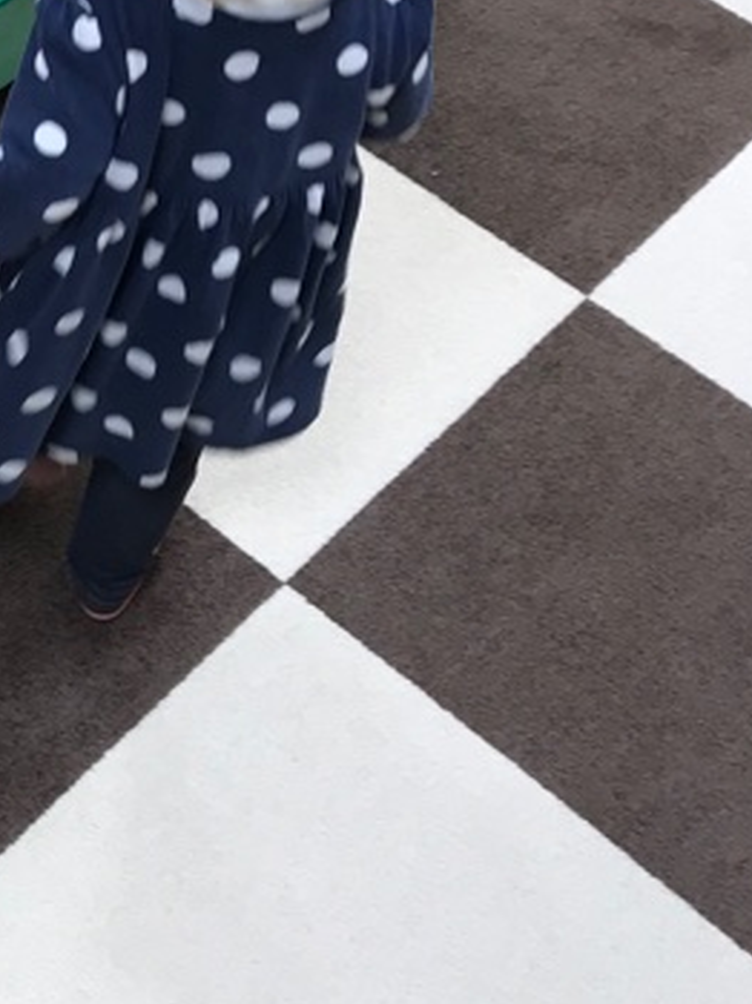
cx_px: -313
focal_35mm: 82
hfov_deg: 16.6
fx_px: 2378
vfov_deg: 23.1
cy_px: 55
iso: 25
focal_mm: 3.99
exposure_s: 1/50
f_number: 1.8
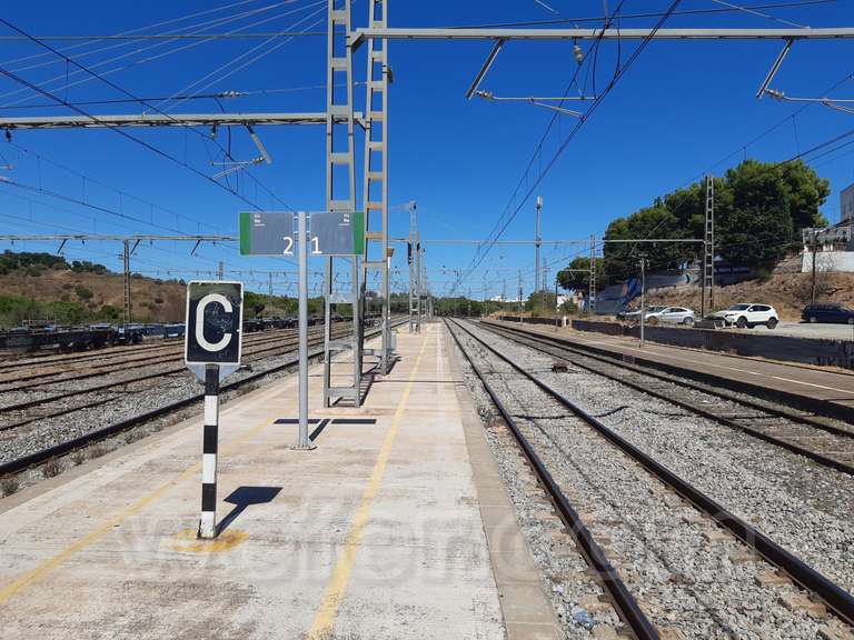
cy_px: 320
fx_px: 641
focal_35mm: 26
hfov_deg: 67.3
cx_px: 427
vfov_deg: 53.1
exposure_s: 1/3300
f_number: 1.7
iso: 40
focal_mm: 3.92
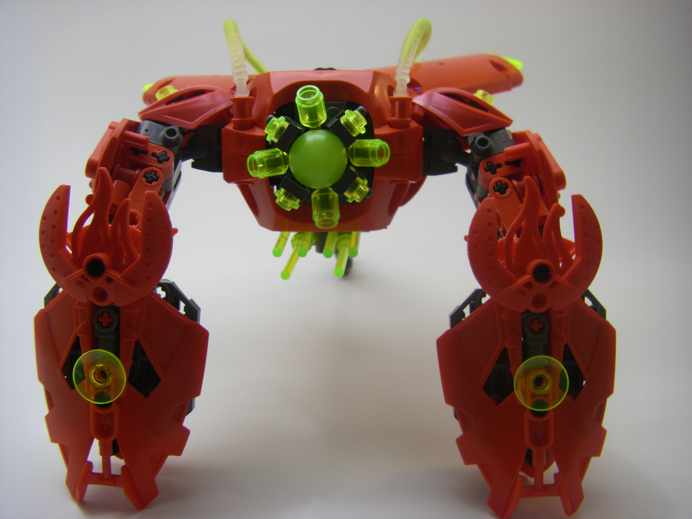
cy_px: 260
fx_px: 760
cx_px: 346
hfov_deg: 49.0
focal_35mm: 38
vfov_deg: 37.7
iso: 64
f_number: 3.5
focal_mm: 6.3
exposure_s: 1/50
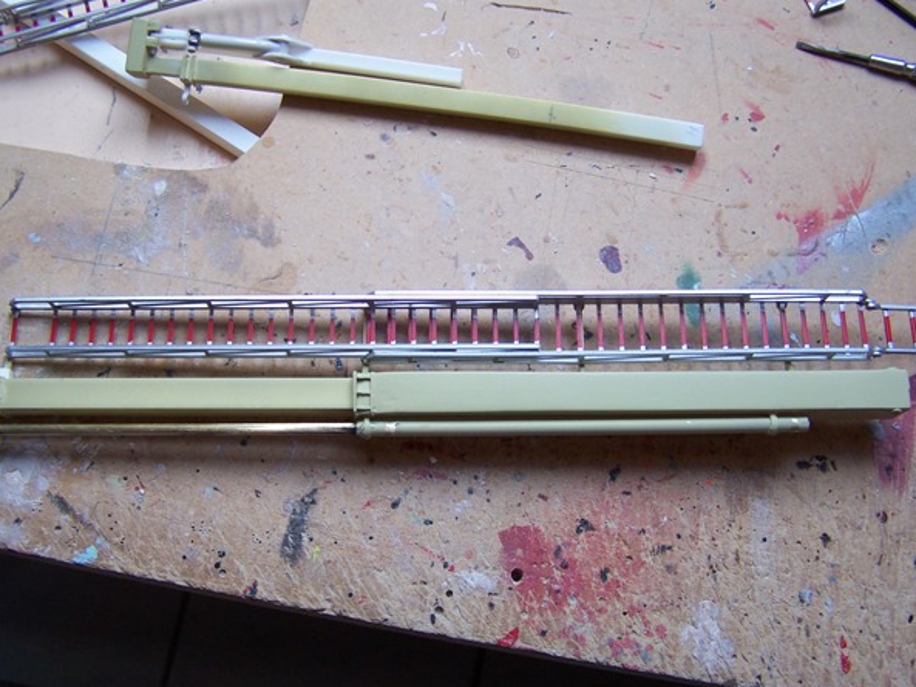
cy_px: 357
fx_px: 1085
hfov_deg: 45.8
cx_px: 459
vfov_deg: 35.1
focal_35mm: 41
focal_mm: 6.3
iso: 80
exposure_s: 1/45
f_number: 2.8
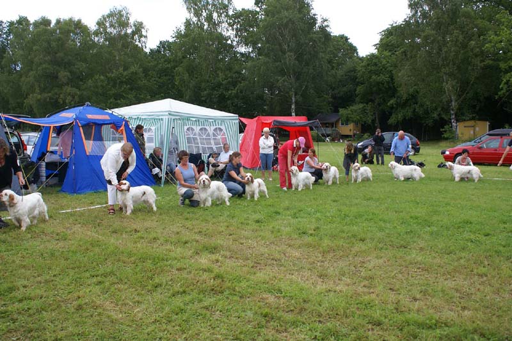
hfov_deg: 61.9
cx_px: 256
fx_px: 427
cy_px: 170
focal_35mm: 30
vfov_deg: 43.6
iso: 100
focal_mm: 20
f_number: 4
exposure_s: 1/250
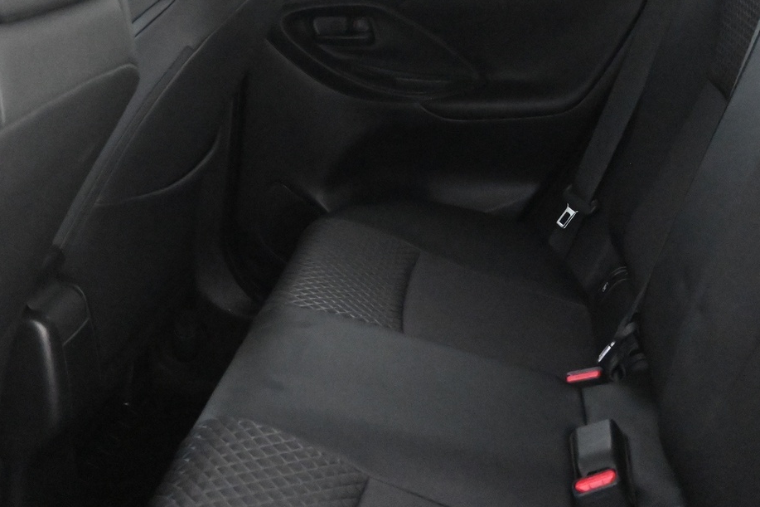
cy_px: 93
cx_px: 401
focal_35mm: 53
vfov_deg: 25.0
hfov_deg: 37.5
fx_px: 1119
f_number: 3.8
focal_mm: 20
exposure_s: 1/25
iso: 12800
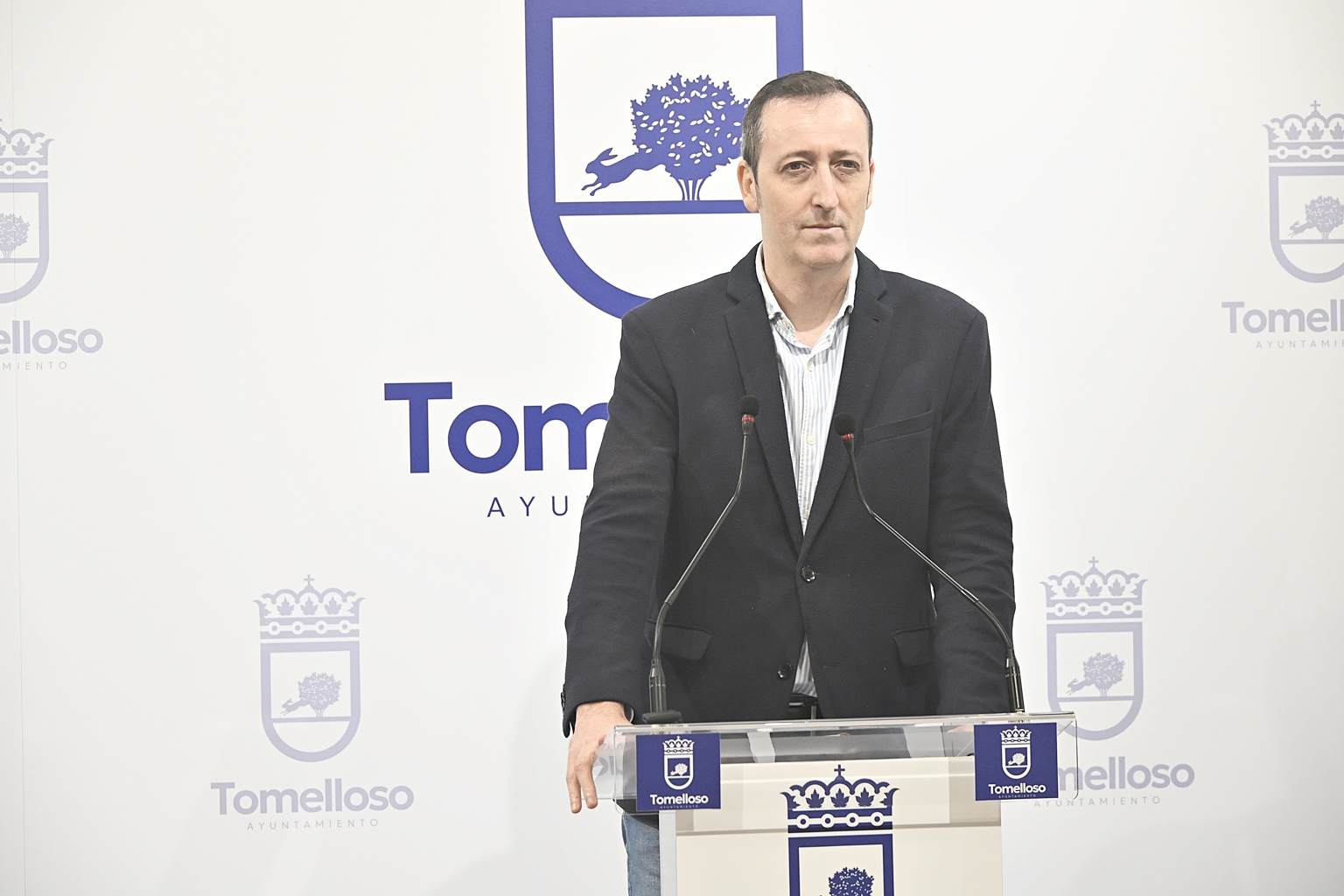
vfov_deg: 9.8
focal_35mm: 140
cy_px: 448
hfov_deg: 14.7
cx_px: 672
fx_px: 5226
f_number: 9
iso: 3200
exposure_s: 1/200
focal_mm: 140
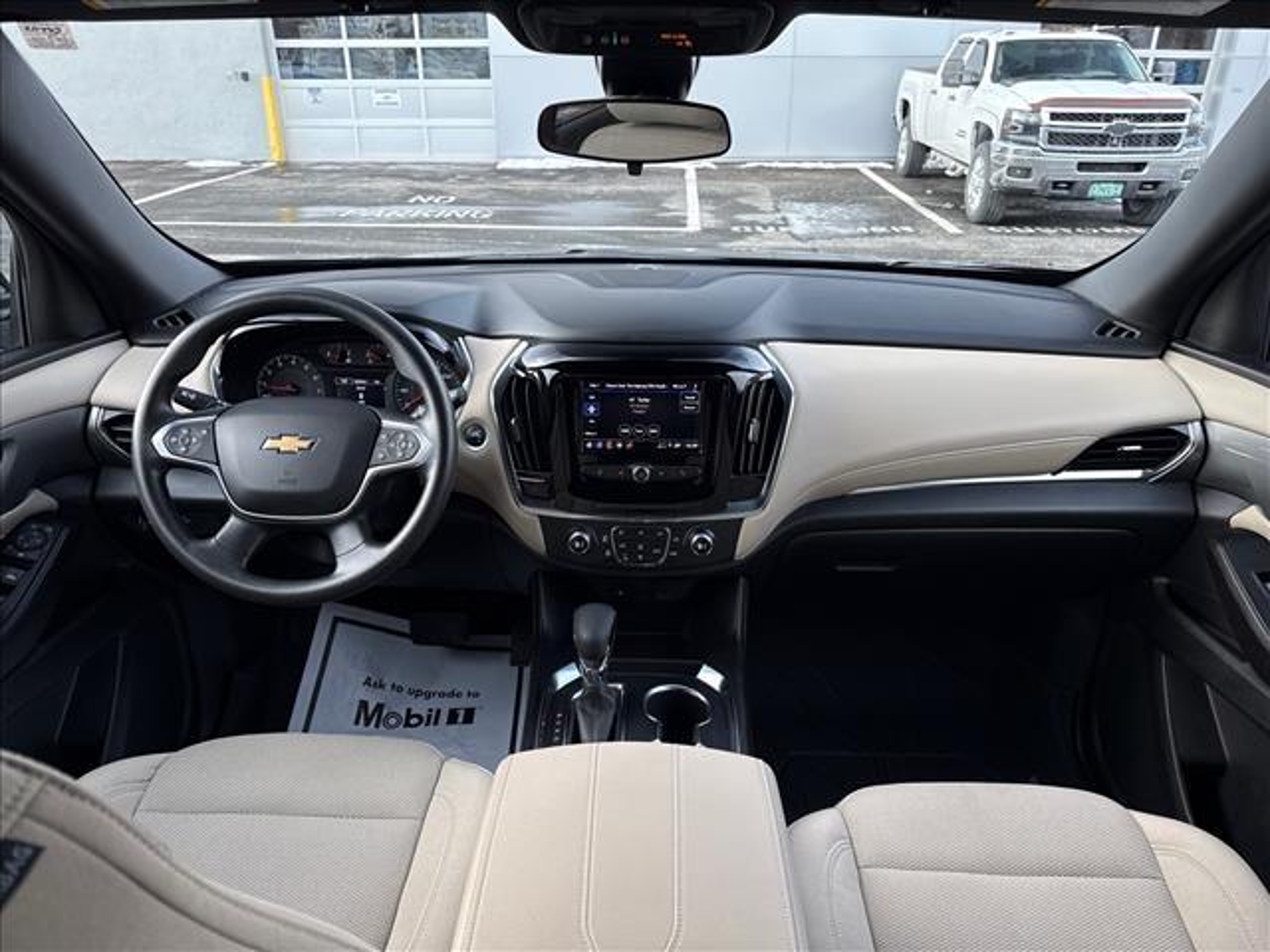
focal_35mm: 24
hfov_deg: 71.6
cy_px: 476
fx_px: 881
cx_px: 635
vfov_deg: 56.8
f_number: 1.78
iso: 80
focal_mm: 6.76
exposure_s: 1/121
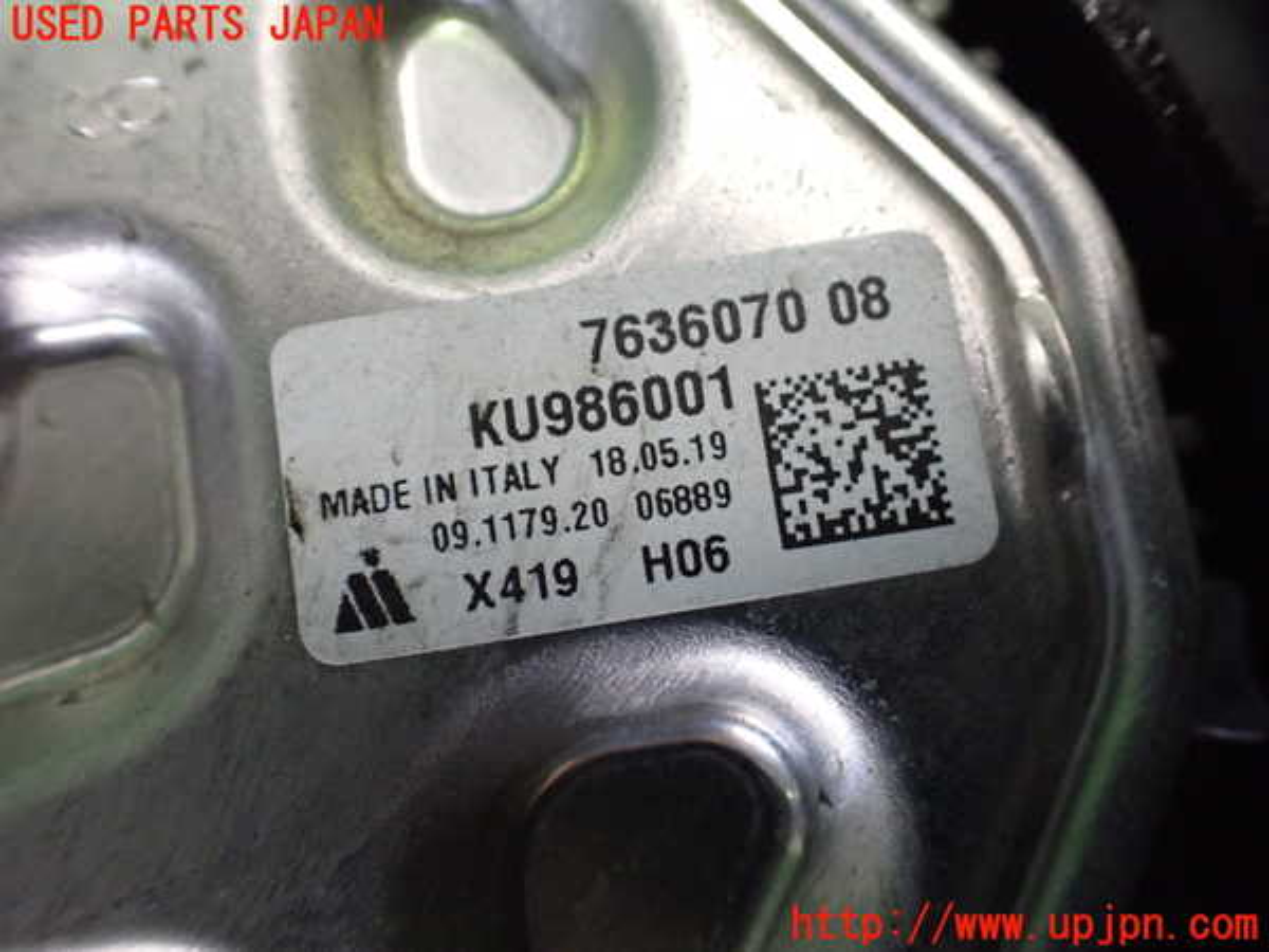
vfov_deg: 46.8
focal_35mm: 30
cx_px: 634
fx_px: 1100
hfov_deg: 60.0
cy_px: 476
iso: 800
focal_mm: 5.4
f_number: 2.3
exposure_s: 1/100
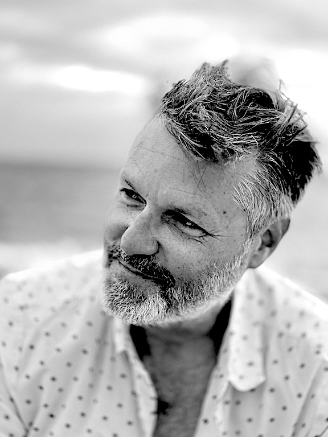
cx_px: 164
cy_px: 218
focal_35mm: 77
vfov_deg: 25.3
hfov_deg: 19.1
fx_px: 973
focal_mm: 9
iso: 250
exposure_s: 1/40
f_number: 2.8
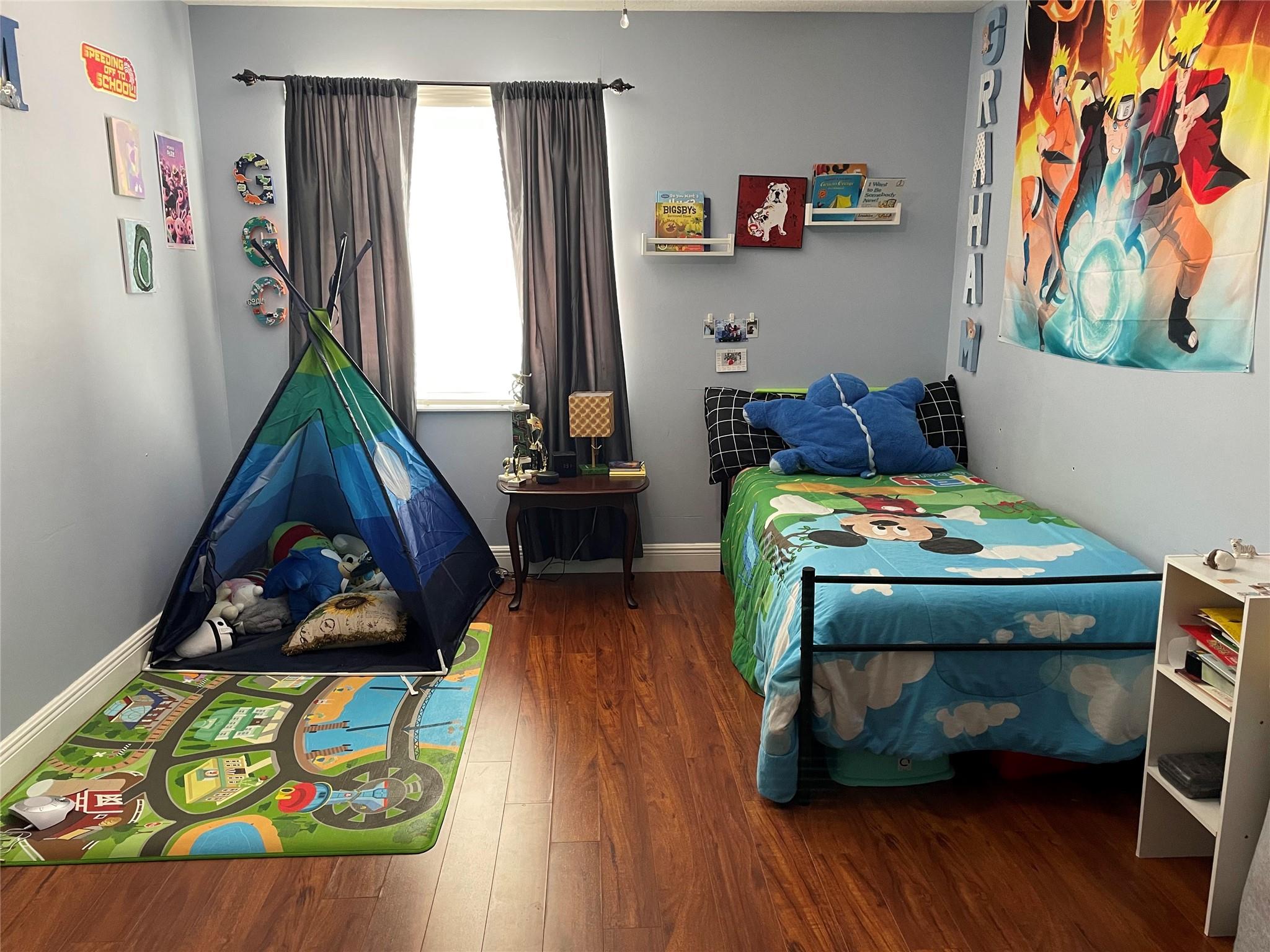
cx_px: 635
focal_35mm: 26
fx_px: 954
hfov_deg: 67.3
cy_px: 476
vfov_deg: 53.1
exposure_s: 1/60
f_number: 1.6
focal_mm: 4.2
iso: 200
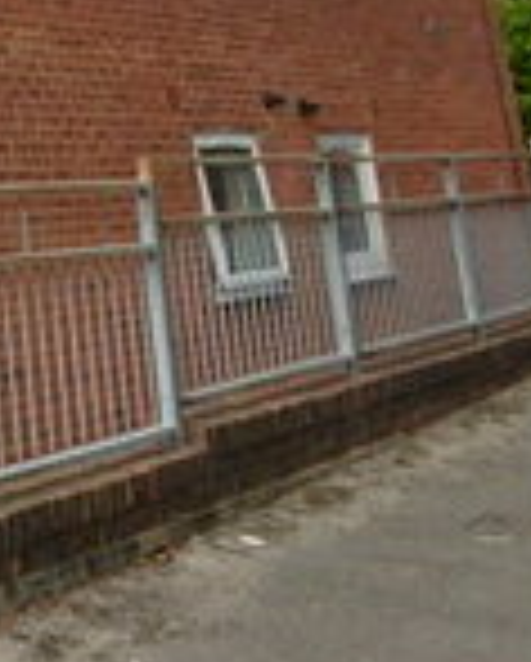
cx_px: -639
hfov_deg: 15.8
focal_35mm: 67
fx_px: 1313
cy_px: -358
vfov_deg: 22.6
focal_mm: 10
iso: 100
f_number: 8
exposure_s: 1/200
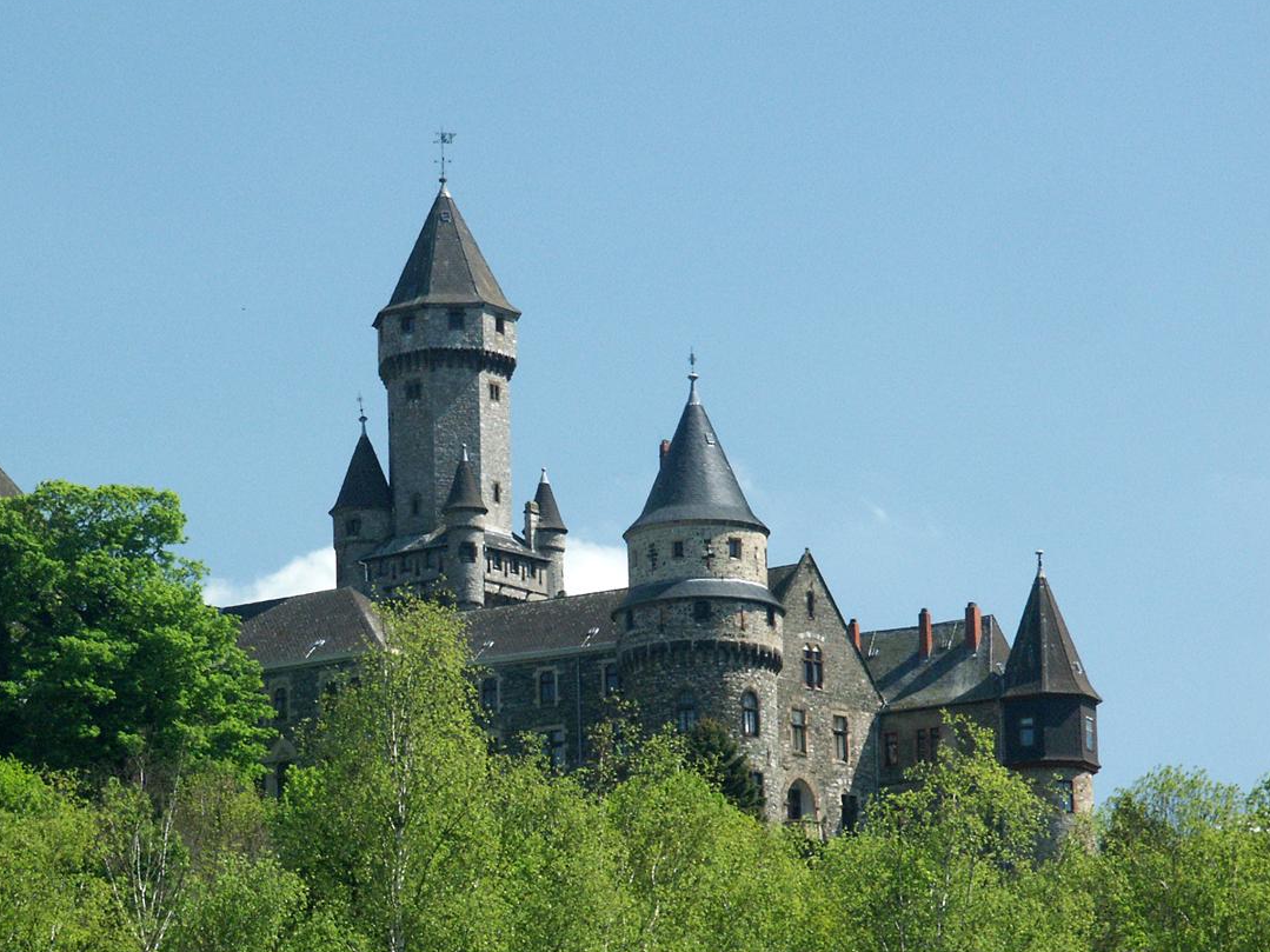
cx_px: 466
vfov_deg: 5.6
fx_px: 9795
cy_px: 506
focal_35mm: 267
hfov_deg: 7.4
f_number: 5.6
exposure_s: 1/250
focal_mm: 50.69
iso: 200
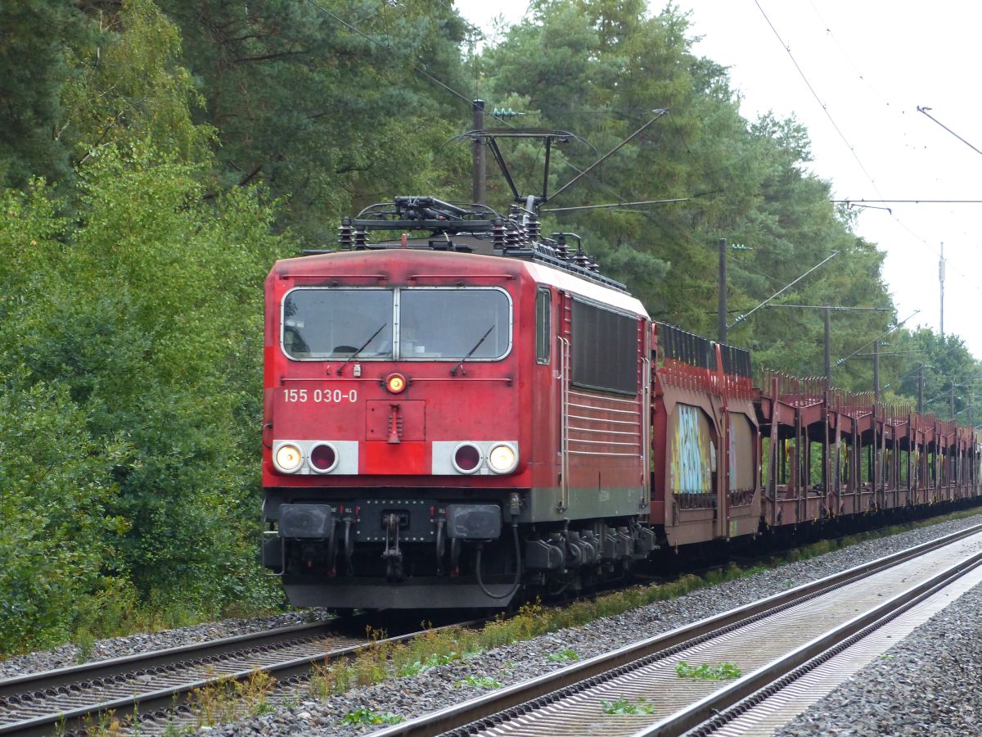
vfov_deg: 6.0
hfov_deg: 8.0
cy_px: 368
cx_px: 491
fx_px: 7064
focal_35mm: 249
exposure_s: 1/500
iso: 320
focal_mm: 44.8
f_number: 2.8
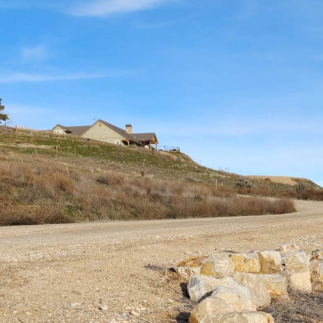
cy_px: 372
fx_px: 633
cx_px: 248
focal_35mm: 60
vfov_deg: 26.0
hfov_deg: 28.1
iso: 20
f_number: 1.8
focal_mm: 5.4
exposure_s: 1/1050
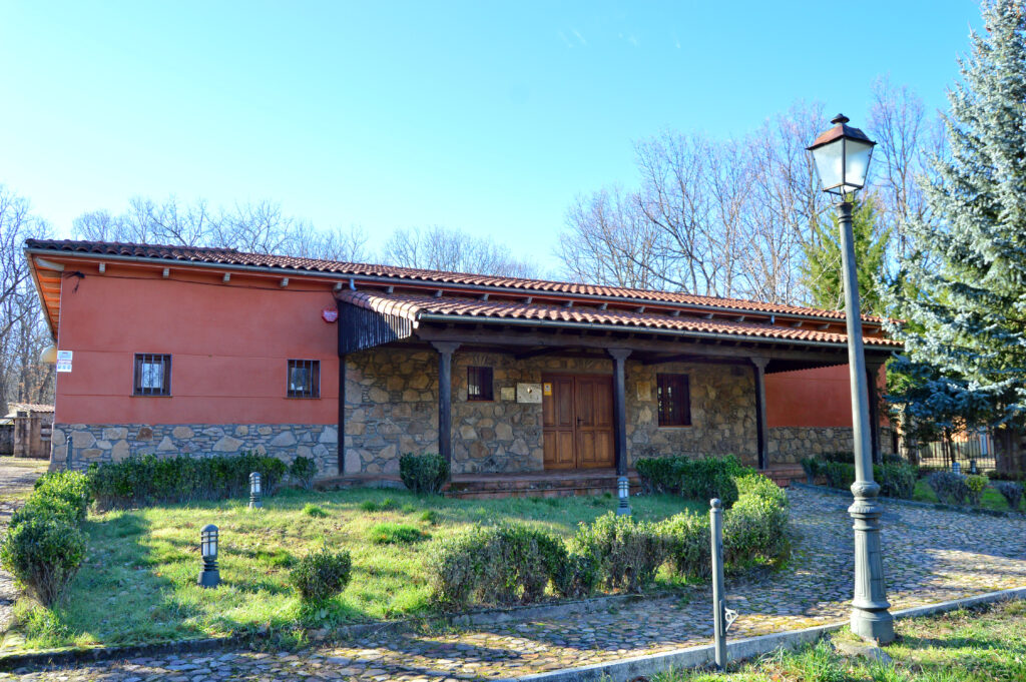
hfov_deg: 67.4
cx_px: 513
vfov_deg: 47.9
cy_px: 341
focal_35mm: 27
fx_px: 769
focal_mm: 18
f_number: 7.1
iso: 200
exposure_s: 1/160
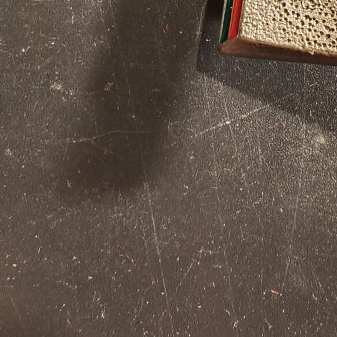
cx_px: 363
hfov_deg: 25.5
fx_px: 694
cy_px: -23
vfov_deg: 25.5
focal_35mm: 63
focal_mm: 2.32
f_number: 2
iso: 400
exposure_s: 1/50
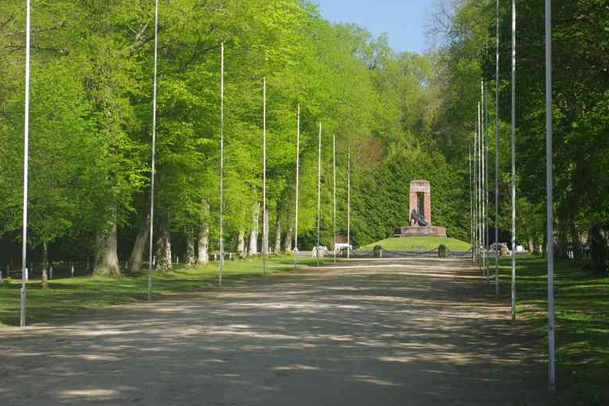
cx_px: 378
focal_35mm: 97
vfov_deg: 14.1
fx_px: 1641
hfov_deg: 21.0
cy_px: 154
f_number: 8
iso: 200
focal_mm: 50
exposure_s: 1/80
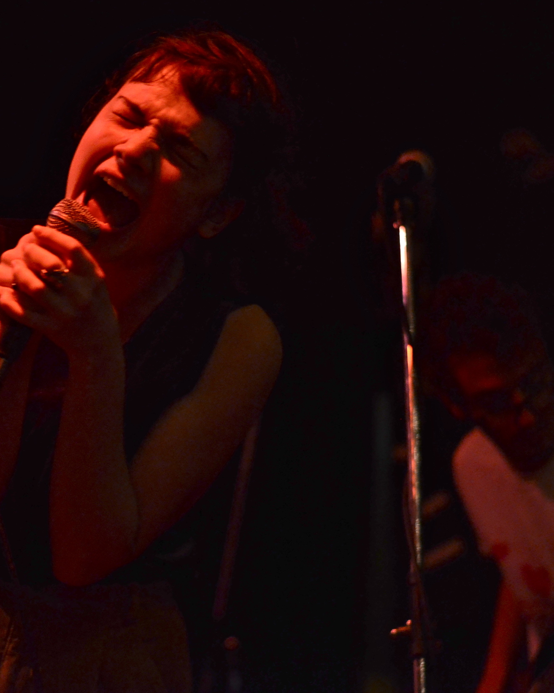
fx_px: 2193
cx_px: 112
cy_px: 348
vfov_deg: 17.9
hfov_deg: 14.3
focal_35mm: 107
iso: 1600
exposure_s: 1/100
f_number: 2.2
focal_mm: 50
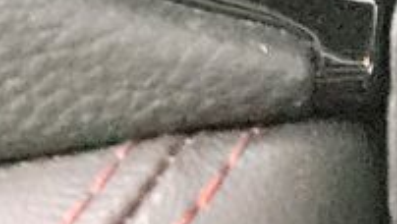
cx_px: 1553
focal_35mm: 207
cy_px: -570
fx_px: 2181
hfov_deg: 7.5
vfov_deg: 5.4
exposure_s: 1/59
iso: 4040
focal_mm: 6.7
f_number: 1.8
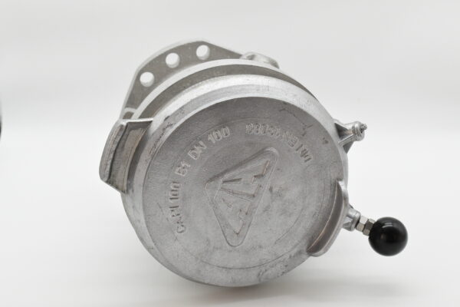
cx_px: 230
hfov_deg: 35.1
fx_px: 728
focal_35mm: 57
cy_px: 154
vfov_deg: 23.8
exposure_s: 1/1000
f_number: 8
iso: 1600
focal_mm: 38
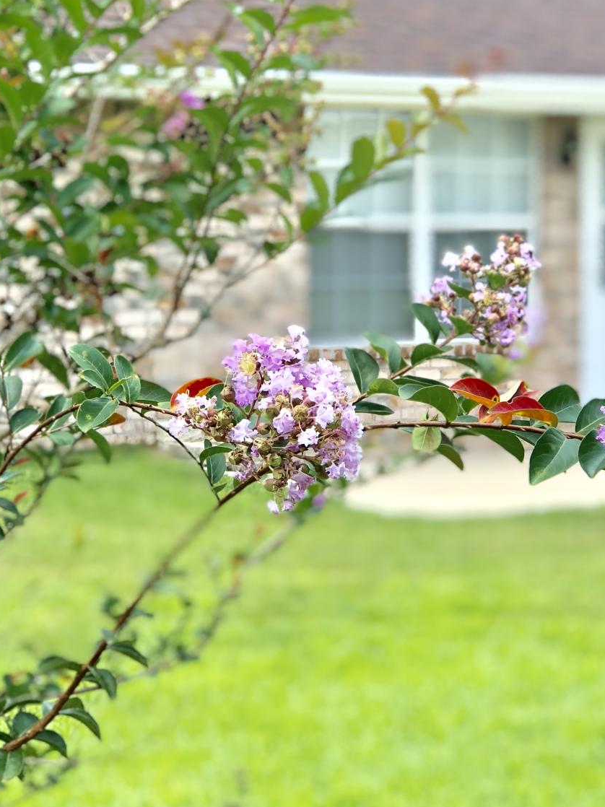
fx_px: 2378
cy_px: 258
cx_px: 302
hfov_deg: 14.5
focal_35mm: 102
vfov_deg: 19.2
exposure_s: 1/209
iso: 20
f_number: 2.8
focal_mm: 6.6
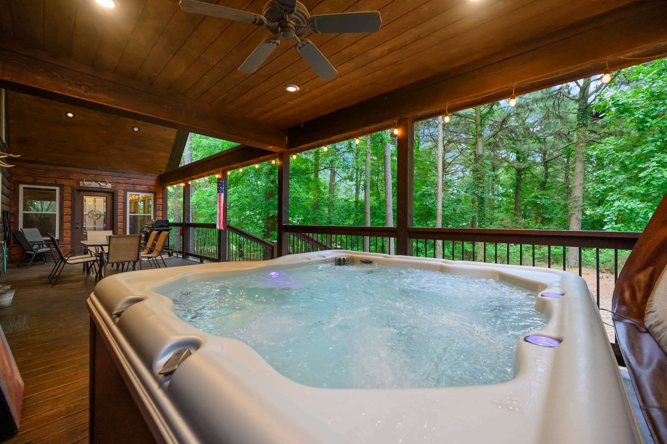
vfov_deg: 81.1
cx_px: 334
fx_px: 259
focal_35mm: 14
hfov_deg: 104.3
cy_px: 222
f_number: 5
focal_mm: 14
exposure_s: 1/100
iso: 1600
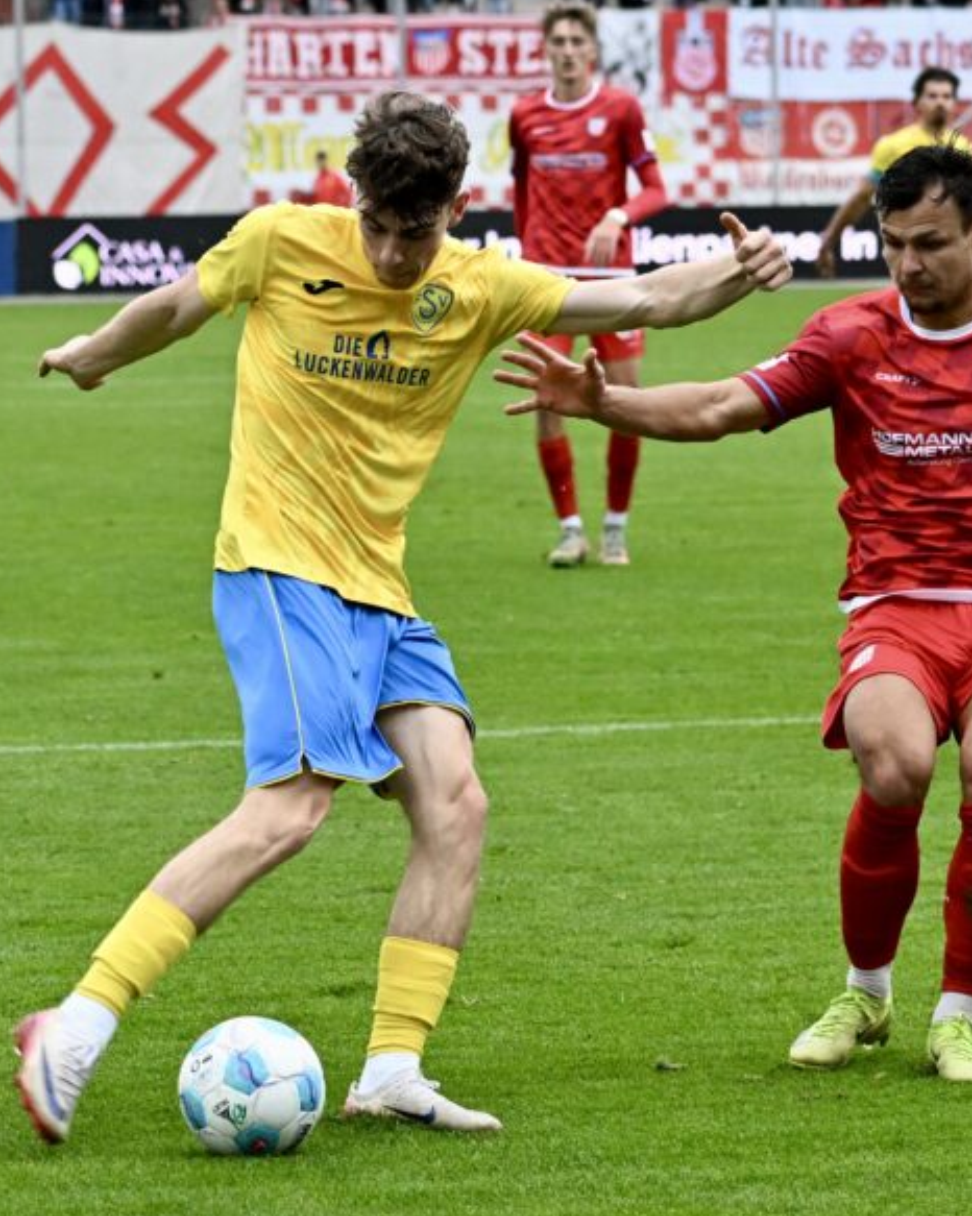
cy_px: 608
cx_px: 680
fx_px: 5936
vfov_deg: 11.7
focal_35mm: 165
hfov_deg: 9.4
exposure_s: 1/1600
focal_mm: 100
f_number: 4.8
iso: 3600
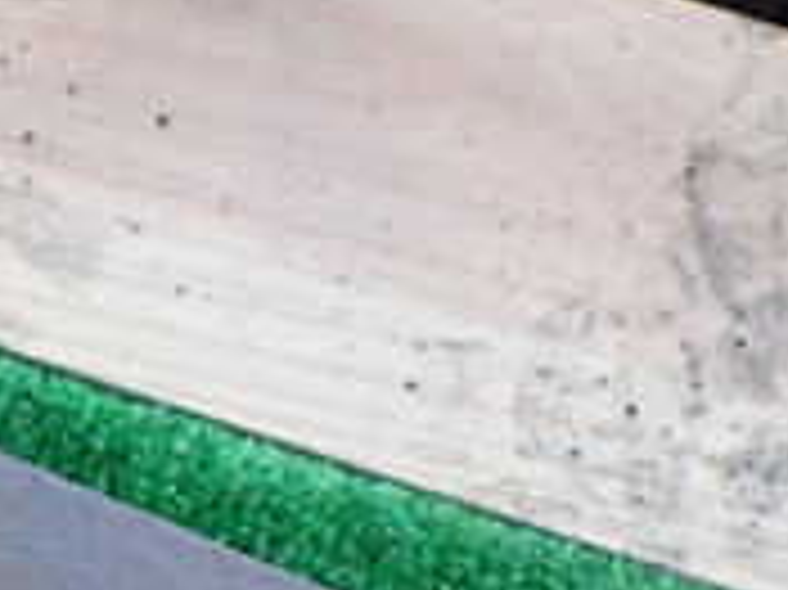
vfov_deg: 14.3
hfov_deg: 18.0
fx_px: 2343
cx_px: -203
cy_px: 423
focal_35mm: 103
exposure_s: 1/125
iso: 400
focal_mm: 5.4
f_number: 2.3
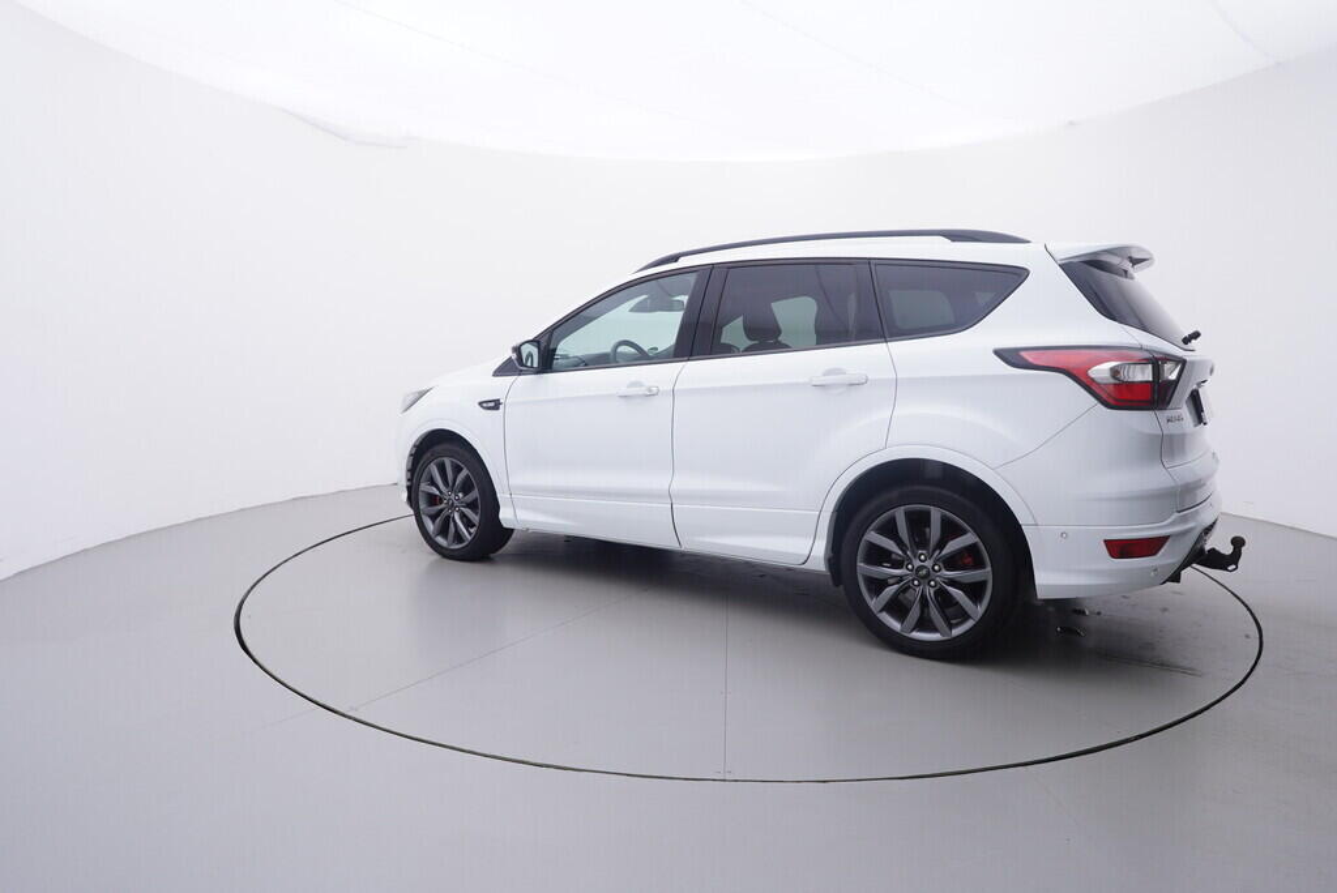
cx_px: 668
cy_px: 446
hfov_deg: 77.3
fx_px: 836
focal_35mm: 22
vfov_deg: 56.2
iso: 200
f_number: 5
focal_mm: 15
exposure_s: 1/80
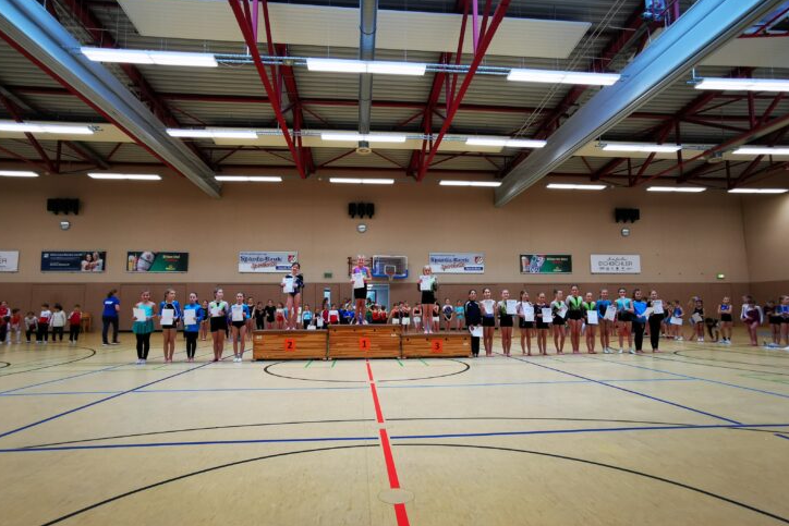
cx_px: 391
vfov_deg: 67.4
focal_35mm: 18
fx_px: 395
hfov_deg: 90.0
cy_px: 271
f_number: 2.2
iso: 125
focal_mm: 2.26
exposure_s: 1/50
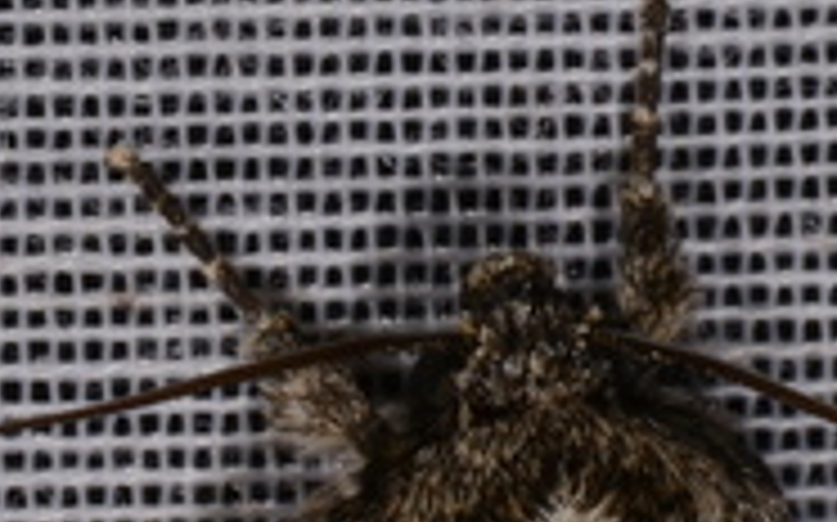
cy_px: 1022
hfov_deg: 3.8
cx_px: 567
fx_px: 12565
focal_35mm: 551
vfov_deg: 2.4
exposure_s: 1/60
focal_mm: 85
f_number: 32
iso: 100
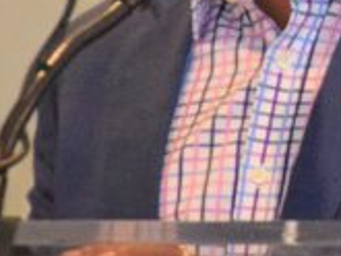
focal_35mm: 1148
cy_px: -41
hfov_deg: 1.7
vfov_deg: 1.3
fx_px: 11319
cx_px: 432
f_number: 6.3
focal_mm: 175
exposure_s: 1/160
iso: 3200
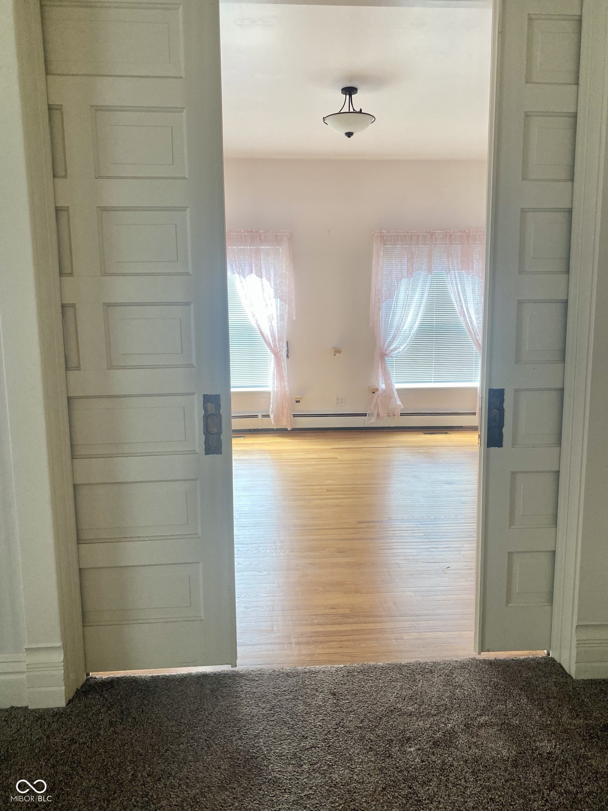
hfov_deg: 53.1
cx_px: 304
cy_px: 406
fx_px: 609
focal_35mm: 26
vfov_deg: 67.3
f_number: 1.8
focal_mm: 4.25
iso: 125
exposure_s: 1/81
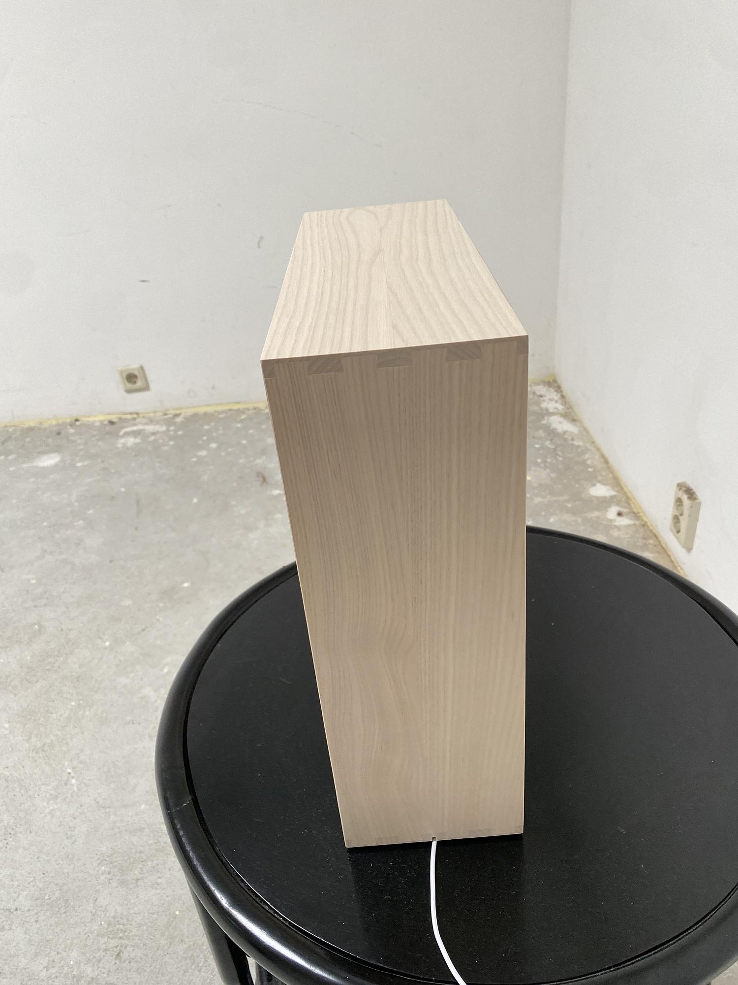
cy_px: 492
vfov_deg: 67.3
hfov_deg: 53.1
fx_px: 739
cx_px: 369
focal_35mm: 26
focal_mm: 4.25
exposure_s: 1/112
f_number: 1.8
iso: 125
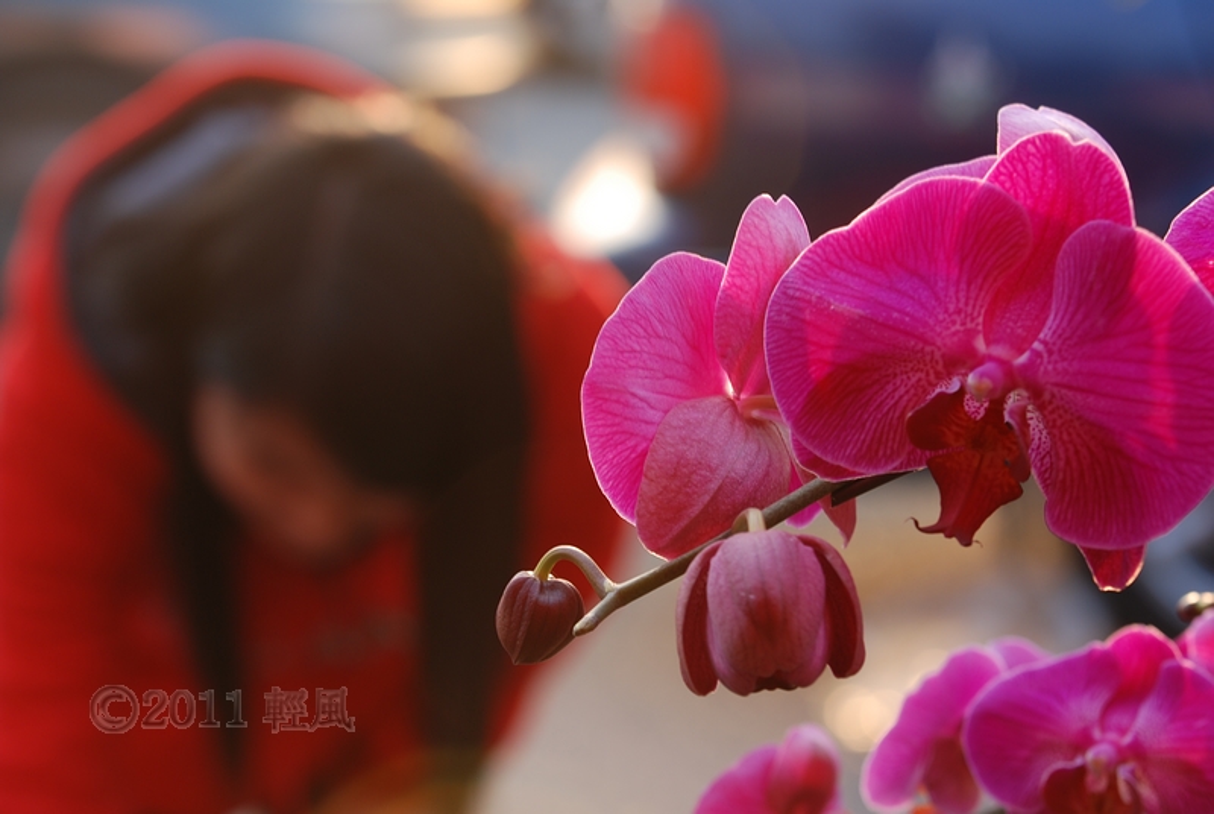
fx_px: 3546
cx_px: 607
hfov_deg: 19.4
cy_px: 407
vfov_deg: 13.1
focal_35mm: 105
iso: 100
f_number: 5.6
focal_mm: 70
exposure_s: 1/25
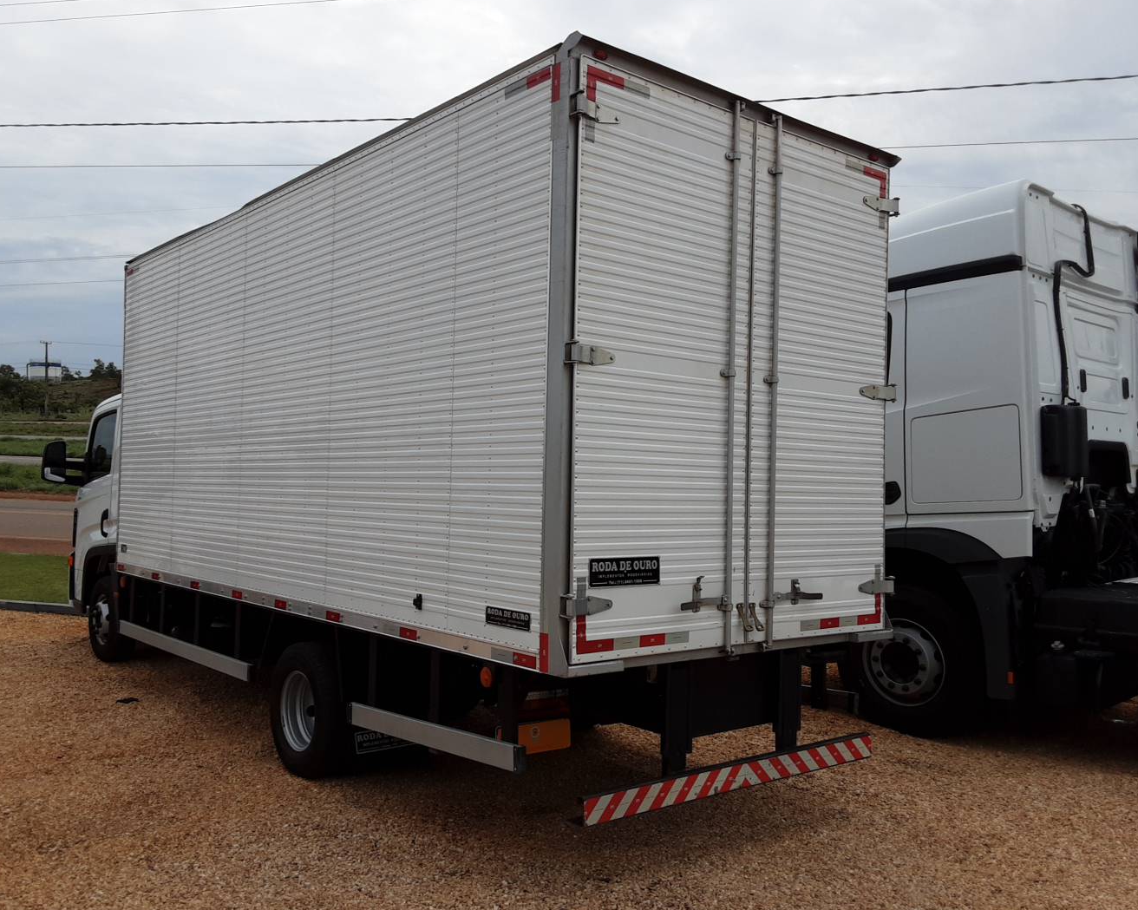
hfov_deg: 58.7
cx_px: 519
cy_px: 455
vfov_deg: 48.5
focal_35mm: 30
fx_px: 1010
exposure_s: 1/2558
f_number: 1.9
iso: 40
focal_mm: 2.9
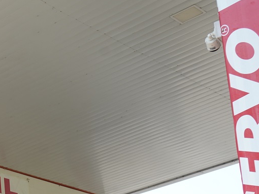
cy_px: 279
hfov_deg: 18.2
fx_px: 696
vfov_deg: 14.9
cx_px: -155
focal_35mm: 93
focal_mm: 29
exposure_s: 1/125
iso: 200
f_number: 7.1
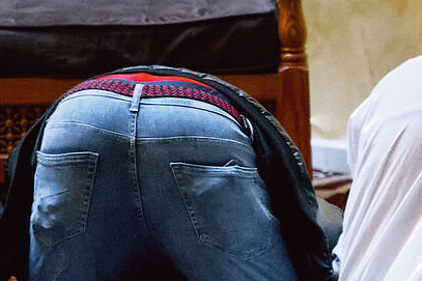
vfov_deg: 4.6
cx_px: 876
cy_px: 386
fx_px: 3456
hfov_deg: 6.7
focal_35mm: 295
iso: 3200
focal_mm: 33
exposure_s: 1/100
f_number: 1.4
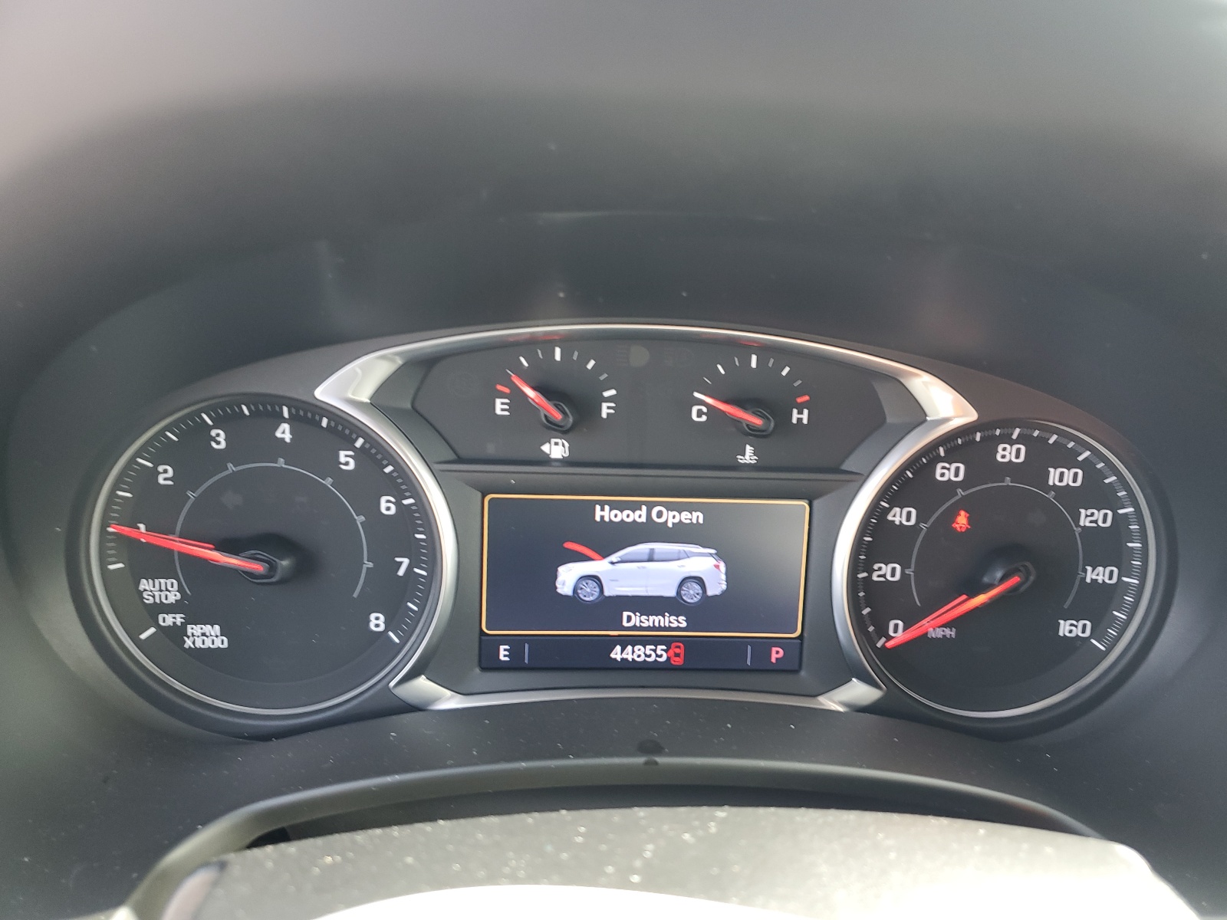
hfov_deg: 67.3
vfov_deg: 53.1
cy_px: 460
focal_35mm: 26
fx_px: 922
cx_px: 614
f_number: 1.5
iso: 59
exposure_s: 1/60.2
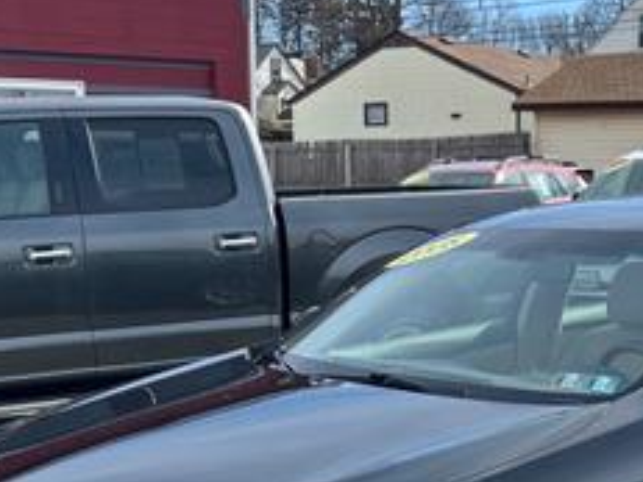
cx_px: 518
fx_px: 1337
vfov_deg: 20.1
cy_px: 426
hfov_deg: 26.5
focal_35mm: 72
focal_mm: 5.7
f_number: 1.5
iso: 50
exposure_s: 1/2695
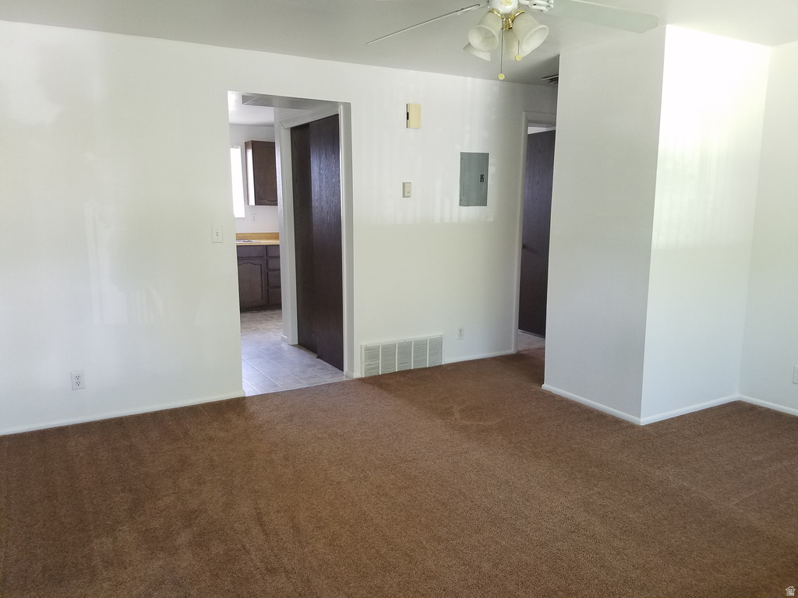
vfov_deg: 53.1
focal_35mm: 26
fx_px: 599
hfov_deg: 67.3
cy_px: 299
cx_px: 399
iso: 160
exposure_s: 1/40
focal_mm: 4.2
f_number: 1.7
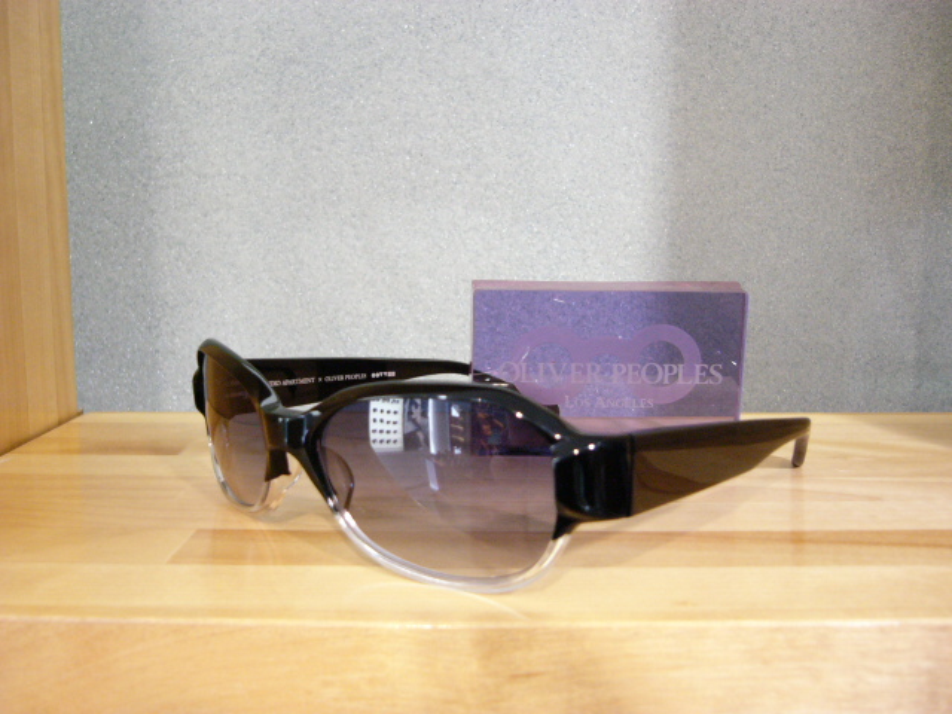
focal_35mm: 35
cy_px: 357
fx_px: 963
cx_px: 476
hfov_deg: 52.6
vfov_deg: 40.7
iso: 200
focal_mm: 5.8
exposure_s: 1/40
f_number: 2.8
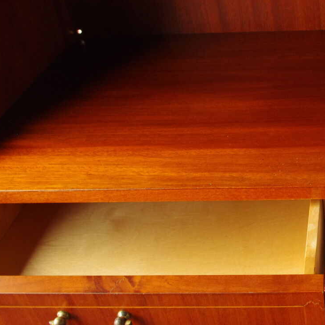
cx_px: 348
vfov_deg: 31.6
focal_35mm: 54
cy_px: 137
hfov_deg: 28.9
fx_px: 574
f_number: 8
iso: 800
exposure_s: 1/40
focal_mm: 18
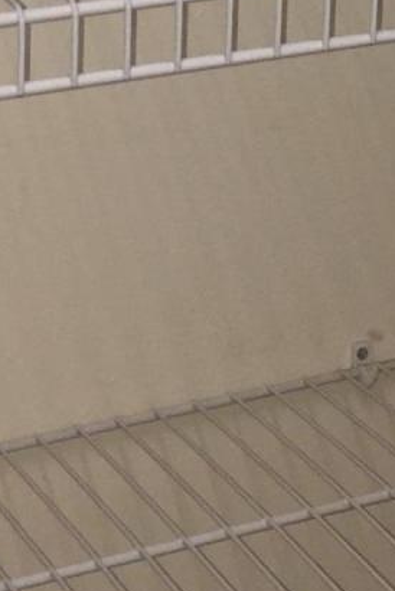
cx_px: 238
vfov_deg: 13.1
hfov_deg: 9.3
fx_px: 2415
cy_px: -323
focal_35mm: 147
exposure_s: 1/30
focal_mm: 4.15
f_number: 2.2
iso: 32
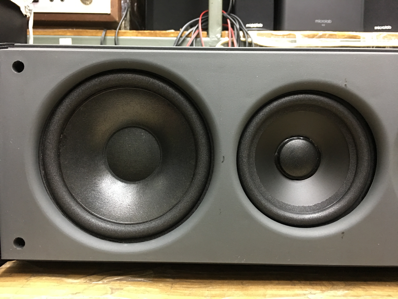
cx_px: 199
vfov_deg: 48.2
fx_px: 333
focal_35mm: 29
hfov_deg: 61.7
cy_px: 150
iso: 125
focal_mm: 4.15
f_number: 2.2
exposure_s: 1/8
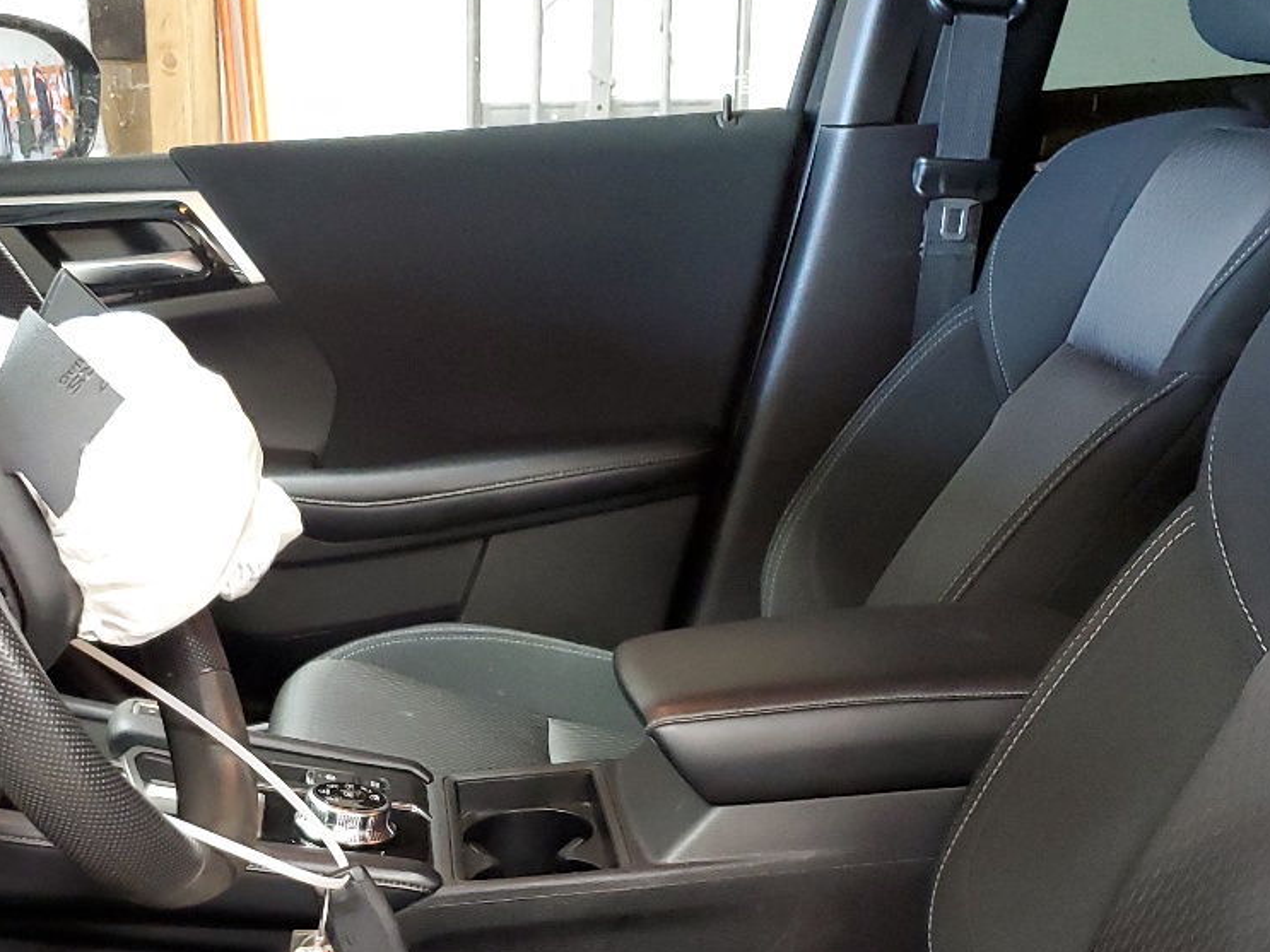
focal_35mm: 56
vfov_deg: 25.0
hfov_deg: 33.8
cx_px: 350
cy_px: 918
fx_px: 2054
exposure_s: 1/40
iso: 306
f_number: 1.5
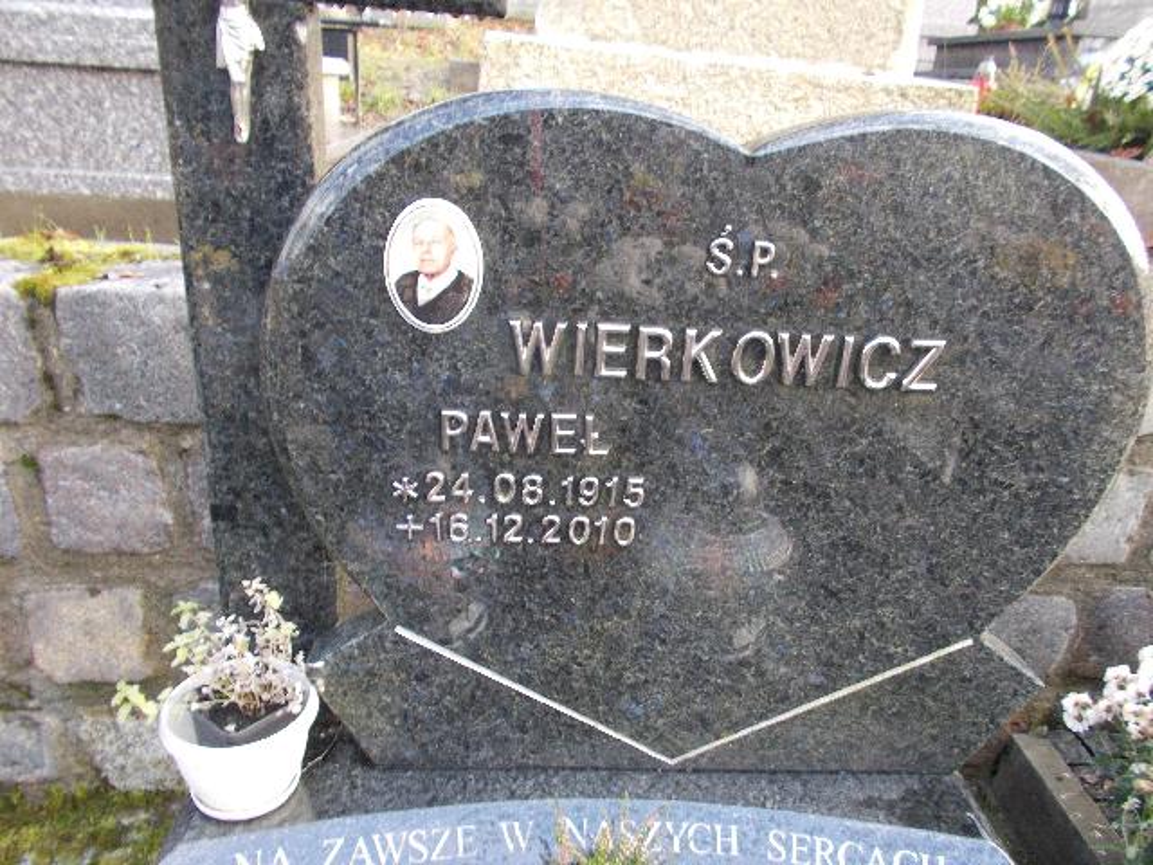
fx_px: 866
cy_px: 432
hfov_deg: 67.3
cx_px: 576
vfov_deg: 53.1
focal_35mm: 26
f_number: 3.2
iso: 125
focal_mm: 4.6
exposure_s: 1/25
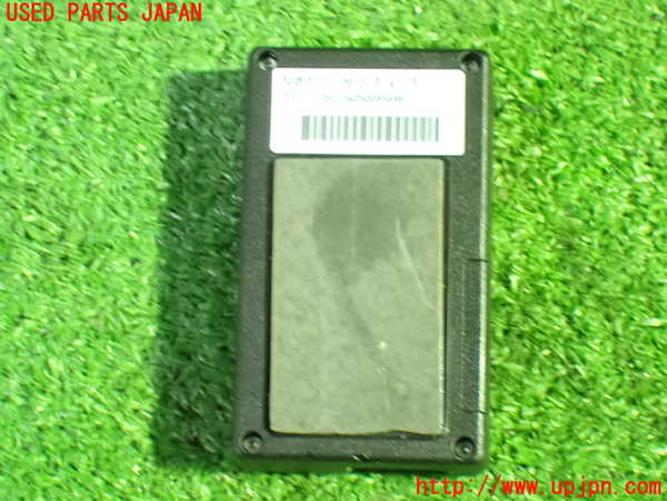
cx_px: 334
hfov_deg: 22.3
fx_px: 1696
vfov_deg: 16.8
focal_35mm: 88
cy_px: 250
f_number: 4.5
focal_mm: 15.66
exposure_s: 1/8
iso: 1600
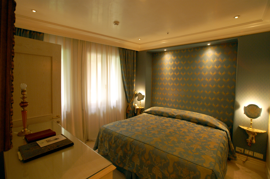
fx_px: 124
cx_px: 135
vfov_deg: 72.0
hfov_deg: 95.0
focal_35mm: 16
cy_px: 90
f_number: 4.5
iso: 400
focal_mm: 11
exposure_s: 1/10
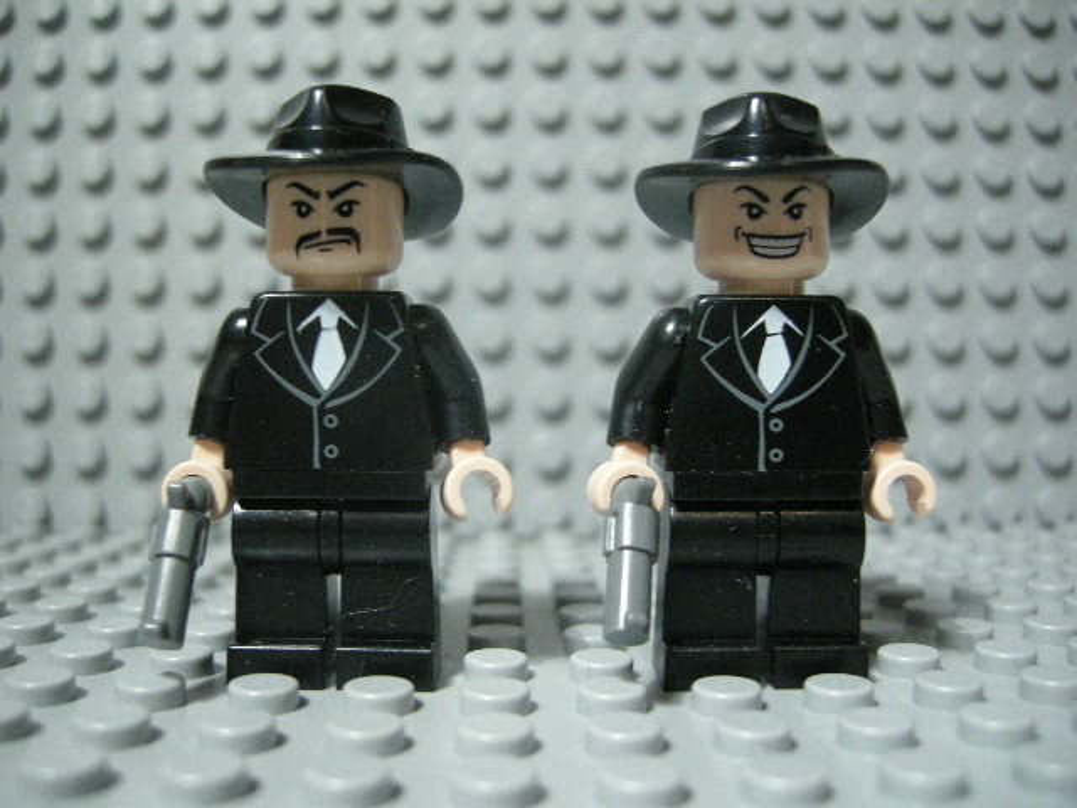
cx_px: 538
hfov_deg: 51.4
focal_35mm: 36
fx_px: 1120
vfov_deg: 39.7
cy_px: 404
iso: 400
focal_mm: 7.5
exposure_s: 1/14.6
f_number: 2.7
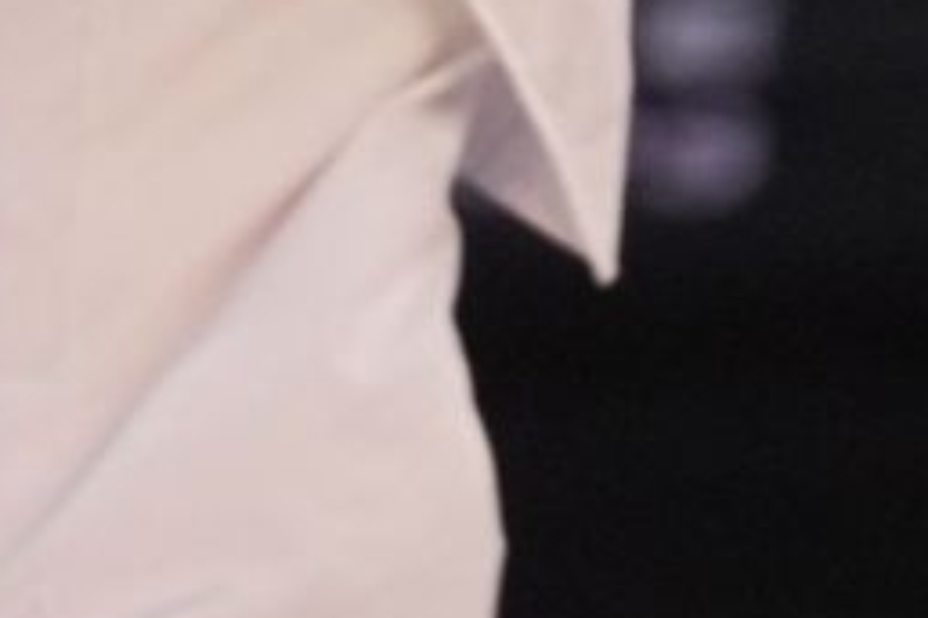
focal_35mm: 2102
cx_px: -950
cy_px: -1091
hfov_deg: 1.0
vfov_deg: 0.7
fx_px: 54148
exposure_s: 1/1000
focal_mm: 200
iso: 1600
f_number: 2.8
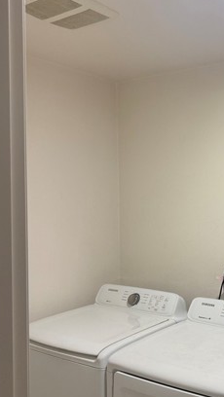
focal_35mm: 41
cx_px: 218
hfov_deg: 27.6
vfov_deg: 49.4
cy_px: 208
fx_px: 432
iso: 125
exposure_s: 1/60
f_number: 1.78
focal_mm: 6.76
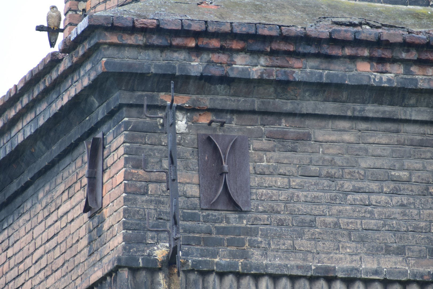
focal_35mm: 450
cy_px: 144
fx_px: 5412
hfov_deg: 4.6
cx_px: 216
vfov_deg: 3.1
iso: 400
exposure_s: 1/80
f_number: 8
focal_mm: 300
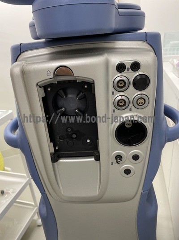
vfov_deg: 67.3
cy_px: 120
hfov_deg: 53.0
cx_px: 90
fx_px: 179
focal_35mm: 26
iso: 125
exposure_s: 1/100
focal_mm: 4.2
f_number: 1.6
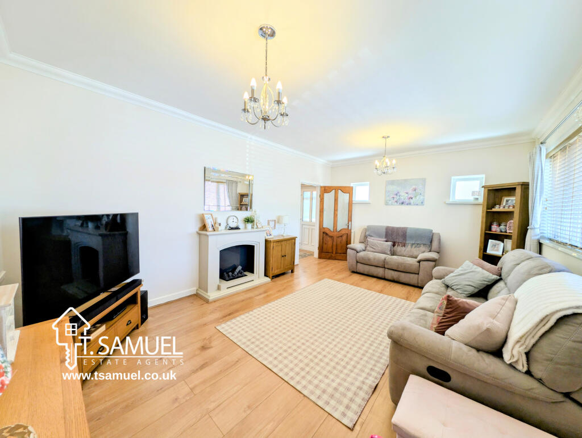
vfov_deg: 94.6
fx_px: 202
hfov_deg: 110.5
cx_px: 291
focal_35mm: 12
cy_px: 219
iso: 64
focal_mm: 2.23
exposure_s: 1/100
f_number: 1.95
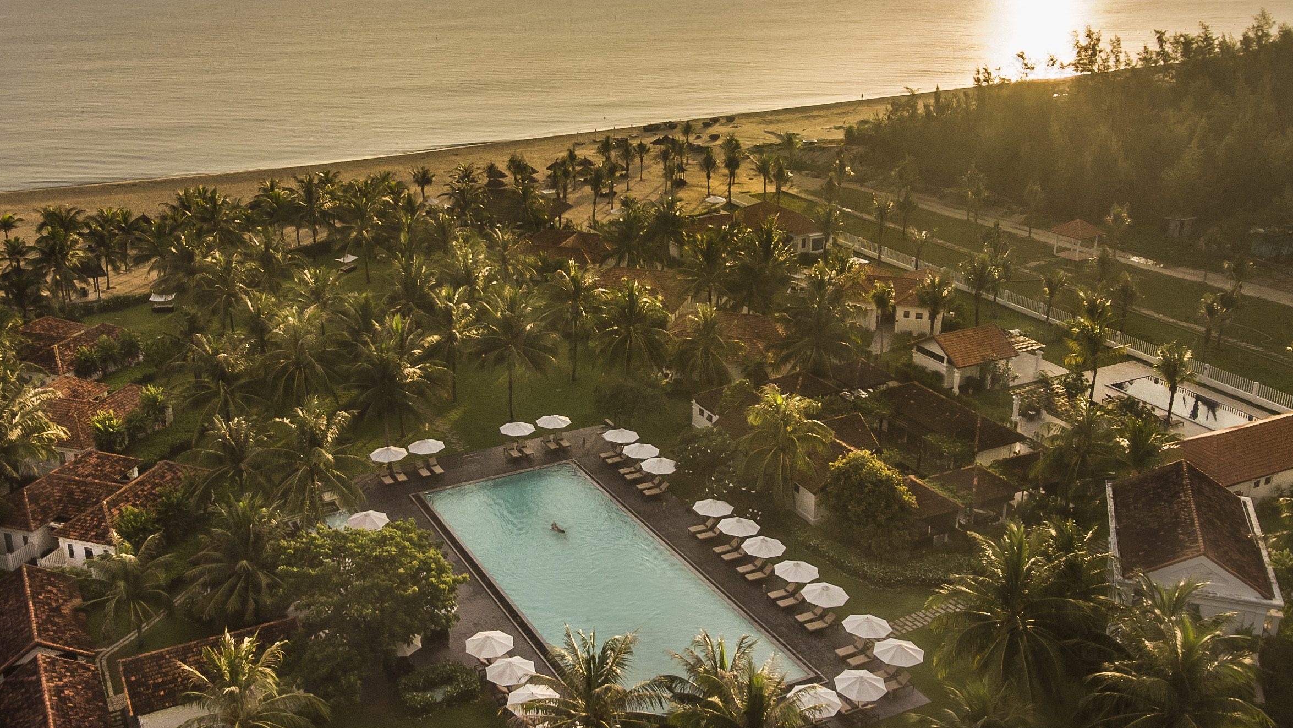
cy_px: 383
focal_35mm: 37
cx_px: 588
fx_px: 1269
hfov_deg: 53.9
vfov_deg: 32.0
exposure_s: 1/500
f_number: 2.8
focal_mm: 3.61
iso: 100
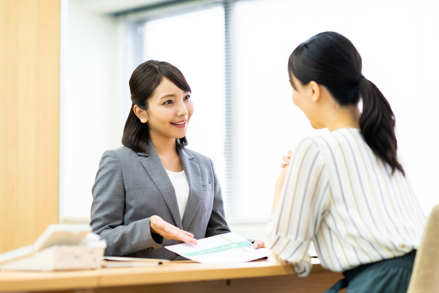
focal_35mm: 85
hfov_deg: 23.9
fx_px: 1036
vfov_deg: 16.1
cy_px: 146
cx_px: 220
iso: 640
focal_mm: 85
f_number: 2.5
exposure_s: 1/200
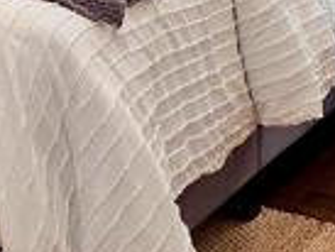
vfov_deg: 13.6
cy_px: -206
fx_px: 940
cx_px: -144
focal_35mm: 97
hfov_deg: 18.3
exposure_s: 1/120
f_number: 2.2
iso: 125
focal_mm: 2.2
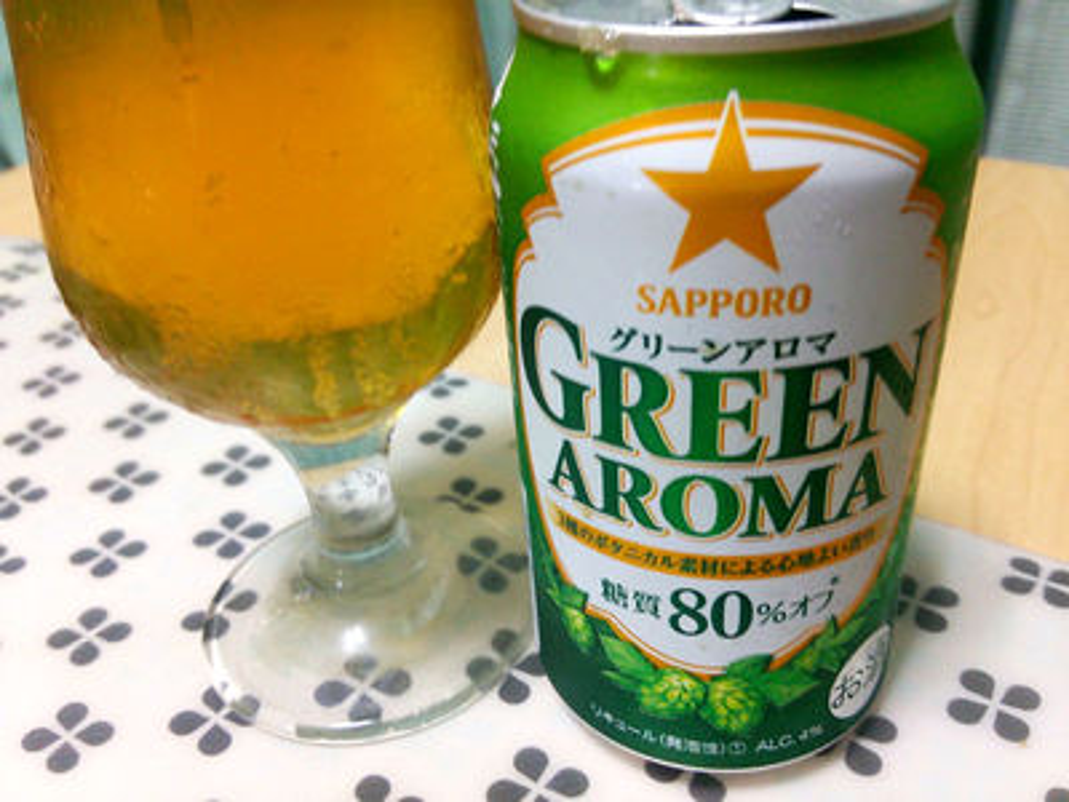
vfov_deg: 46.8
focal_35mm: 30
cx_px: 534
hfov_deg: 60.0
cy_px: 401
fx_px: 926
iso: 250
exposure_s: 1/21
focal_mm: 4.06
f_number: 1.94
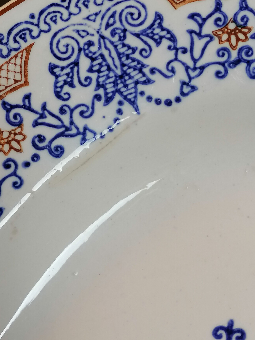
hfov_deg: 21.6
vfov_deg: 28.6
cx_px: 119
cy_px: 160
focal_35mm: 68
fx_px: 668
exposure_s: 1/90
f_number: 1.8
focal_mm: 4.75
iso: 64
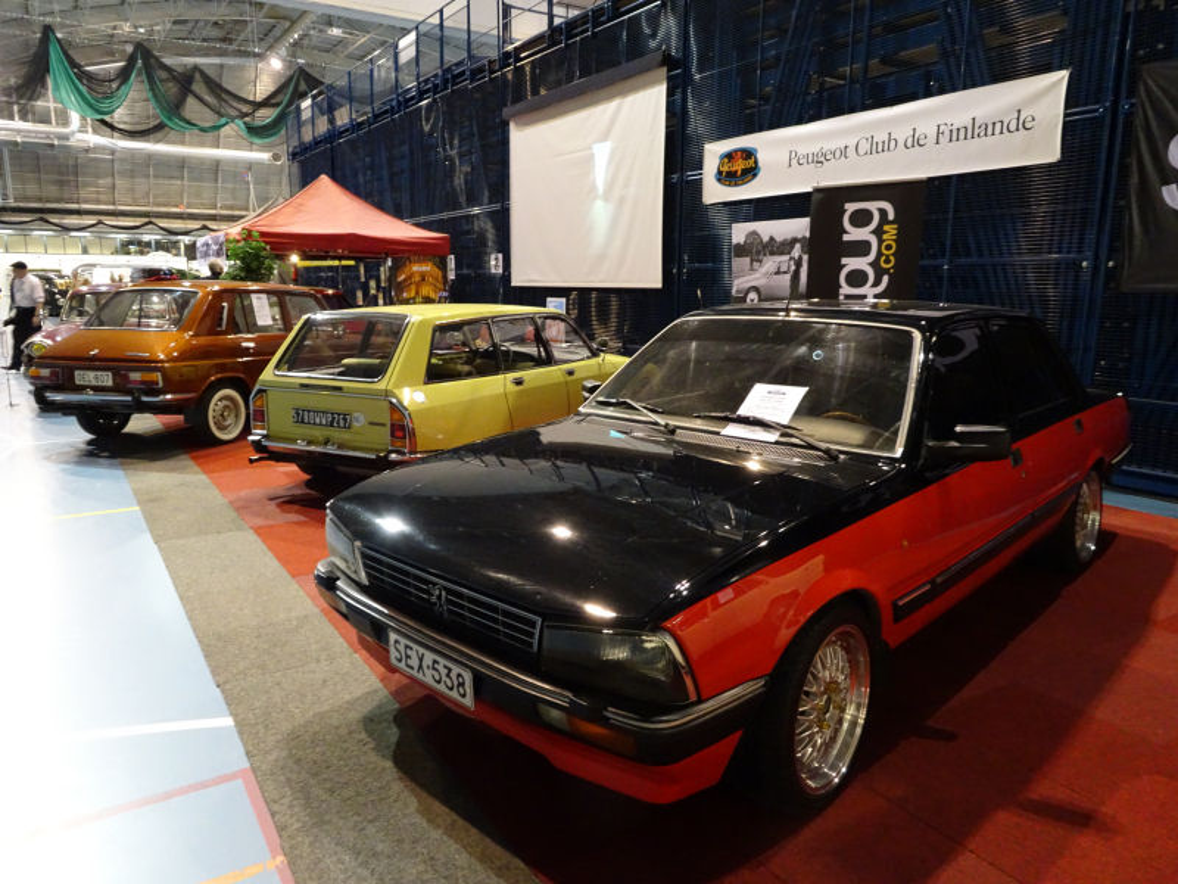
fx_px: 817
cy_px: 442
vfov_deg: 56.8
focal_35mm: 24
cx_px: 589
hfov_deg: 71.6
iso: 800
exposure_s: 1/20
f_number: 3.5
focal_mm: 4.1
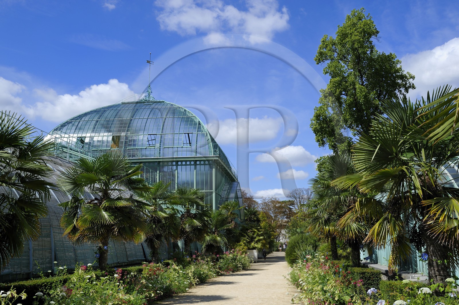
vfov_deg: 35.0
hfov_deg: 50.7
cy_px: 152
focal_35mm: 38
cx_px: 230
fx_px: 484
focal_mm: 38
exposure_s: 1/200
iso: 200
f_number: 13
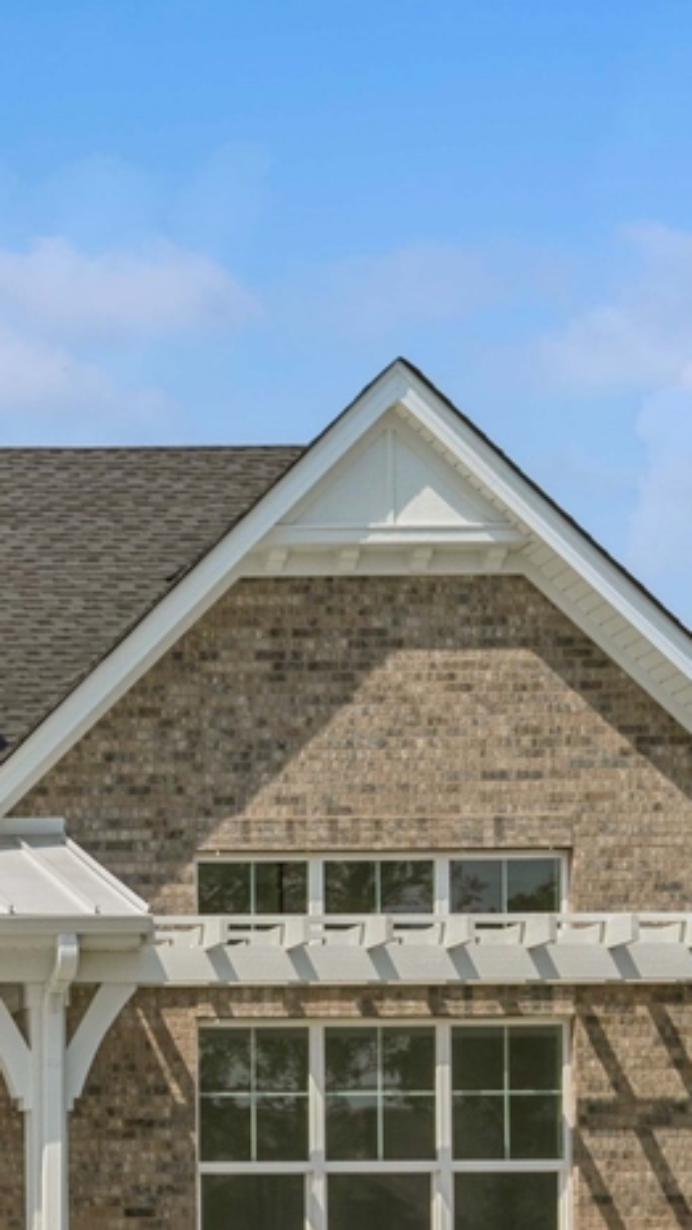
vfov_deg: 27.2
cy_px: 1138
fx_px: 2442
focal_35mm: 75
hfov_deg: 14.2
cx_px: -574
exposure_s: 1/800
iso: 200
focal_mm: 20.5
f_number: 8
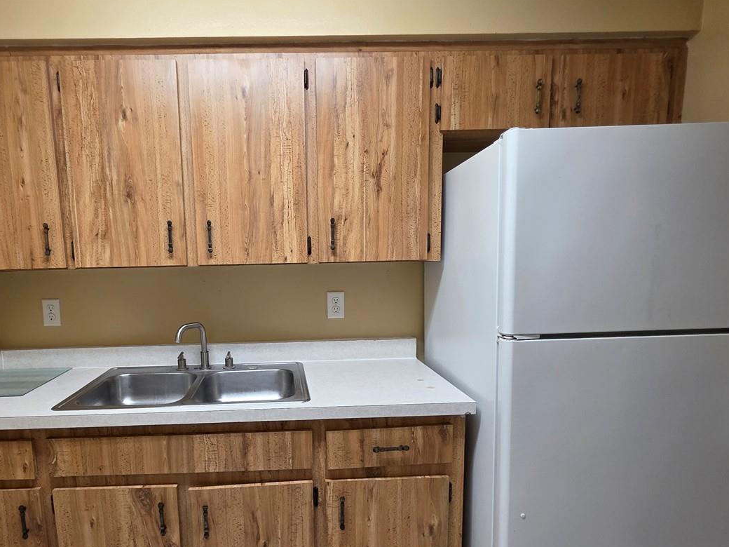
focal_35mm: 20
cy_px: 337
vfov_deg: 65.1
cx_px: 289
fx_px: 421
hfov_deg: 80.7
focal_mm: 2.2
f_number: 1.9
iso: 250
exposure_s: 1/60
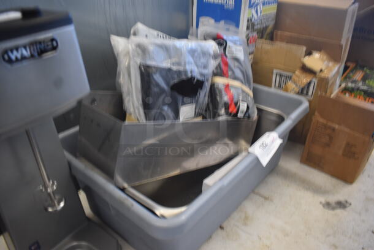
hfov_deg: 67.3
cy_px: 125
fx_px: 281
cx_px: 187
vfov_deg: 48.0
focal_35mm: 27
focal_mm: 18
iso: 800
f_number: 3.5
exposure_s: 1/125
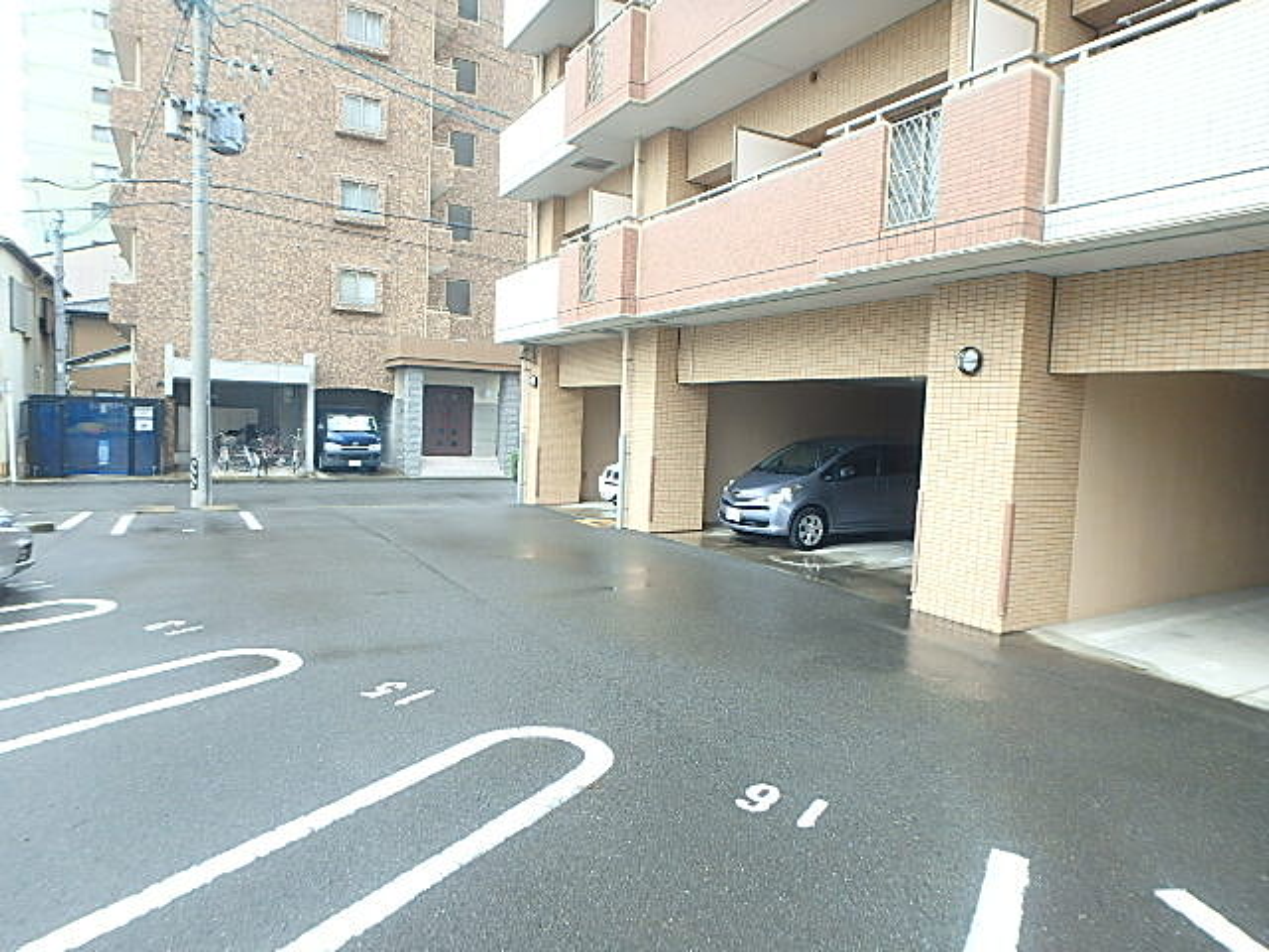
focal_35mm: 21
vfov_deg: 63.4
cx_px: 634
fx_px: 770
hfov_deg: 79.0
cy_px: 476
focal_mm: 3.7
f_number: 3.5
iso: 125
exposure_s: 1/60
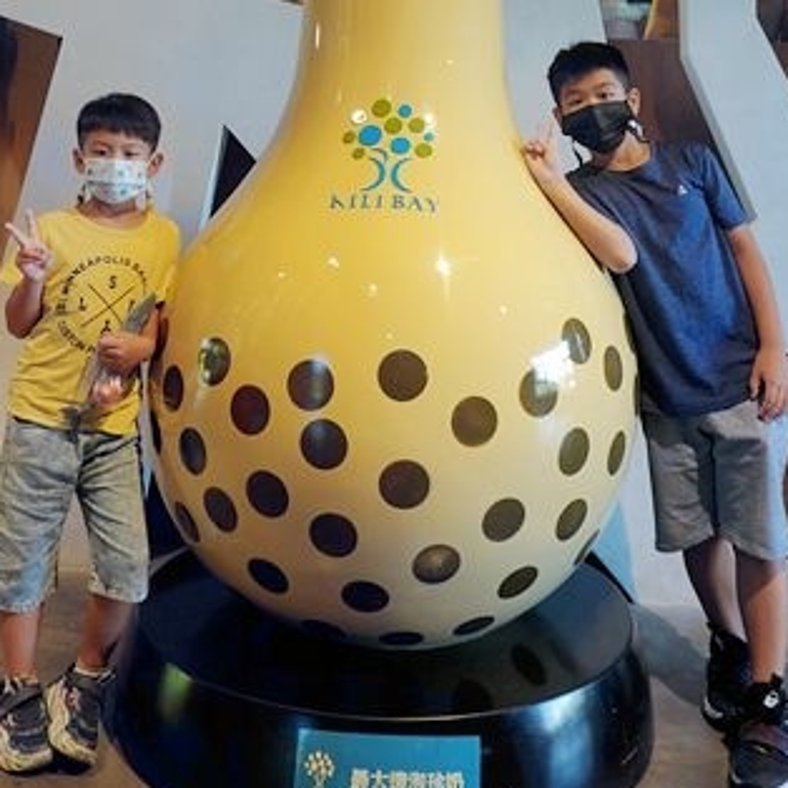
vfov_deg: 40.3
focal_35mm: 39
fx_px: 1004
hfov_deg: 42.8
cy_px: 110
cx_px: 379
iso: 200
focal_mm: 9
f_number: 2.8
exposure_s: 1/30
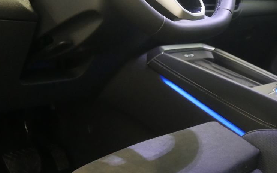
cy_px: 51
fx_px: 415
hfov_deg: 36.9
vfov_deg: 23.4
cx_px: 144
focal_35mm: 55
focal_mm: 12
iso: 3200
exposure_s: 1/50
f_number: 3.5
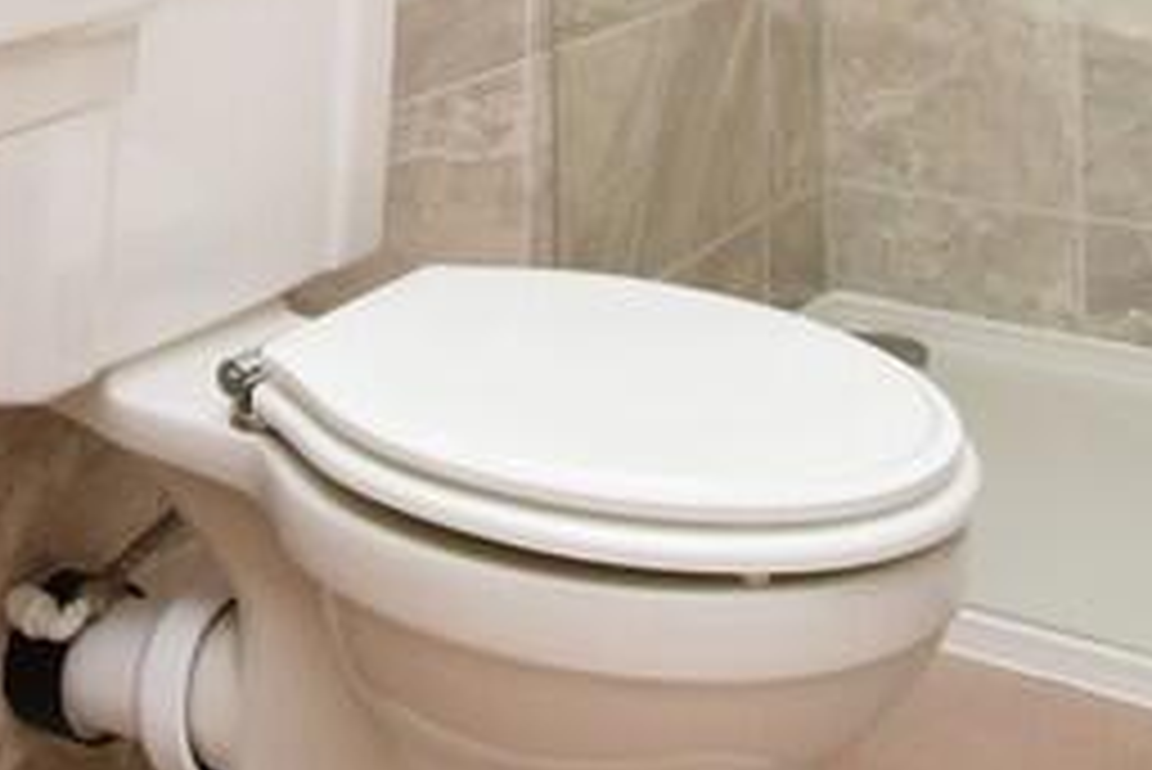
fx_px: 1921
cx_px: 302
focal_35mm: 60
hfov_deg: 32.8
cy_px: -457
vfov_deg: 19.2
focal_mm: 10
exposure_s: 1/125
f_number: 9
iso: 400
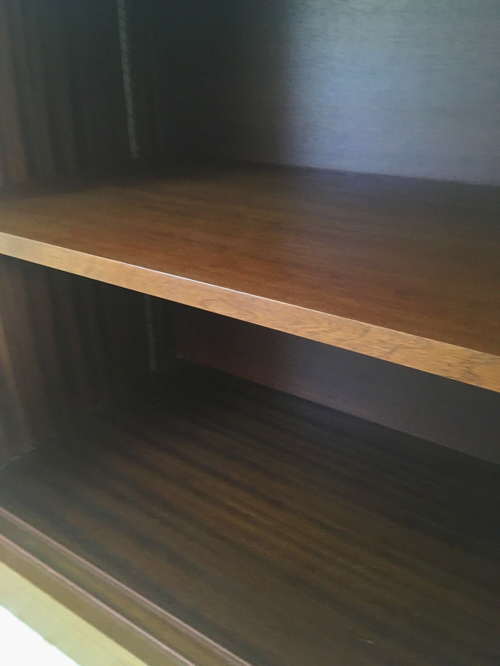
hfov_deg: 48.2
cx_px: 250
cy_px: 333
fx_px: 559
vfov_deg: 61.7
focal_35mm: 29
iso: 400
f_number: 2.2
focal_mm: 4.15
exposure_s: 1/17
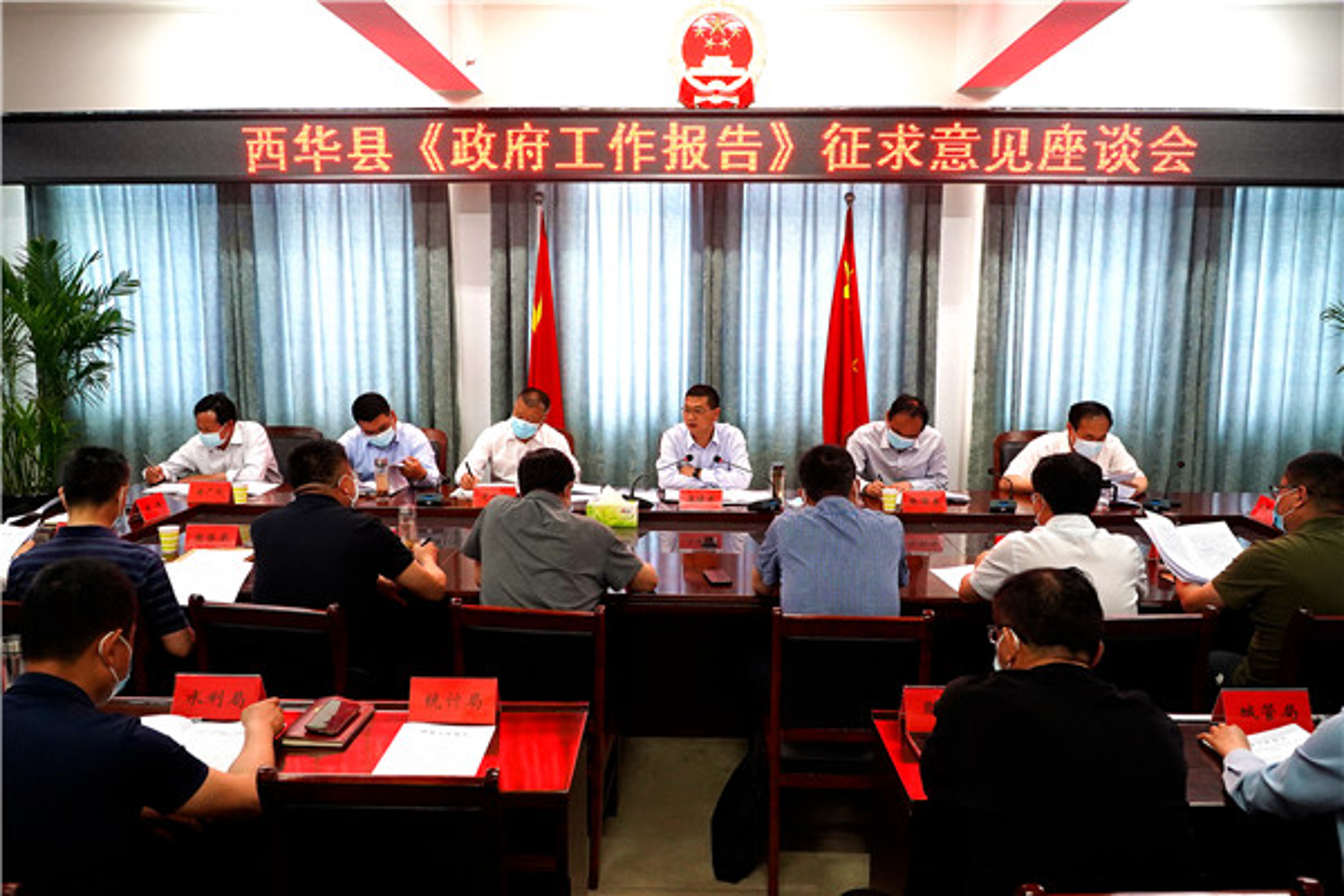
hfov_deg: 67.4
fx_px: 1008
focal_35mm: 27
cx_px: 672
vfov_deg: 47.9
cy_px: 448
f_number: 4
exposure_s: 1/160
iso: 2500
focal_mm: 18
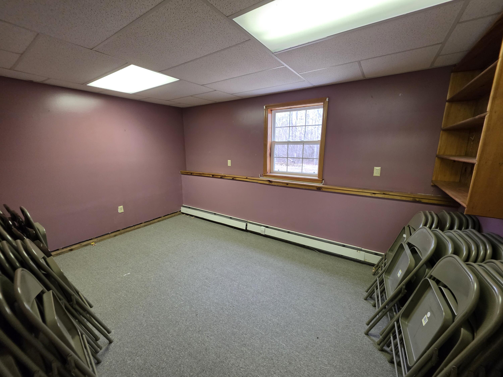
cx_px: 252
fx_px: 189
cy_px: 188
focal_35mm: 13
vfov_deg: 89.9
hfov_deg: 106.2
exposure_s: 1/60
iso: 400
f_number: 1.9
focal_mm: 2.2
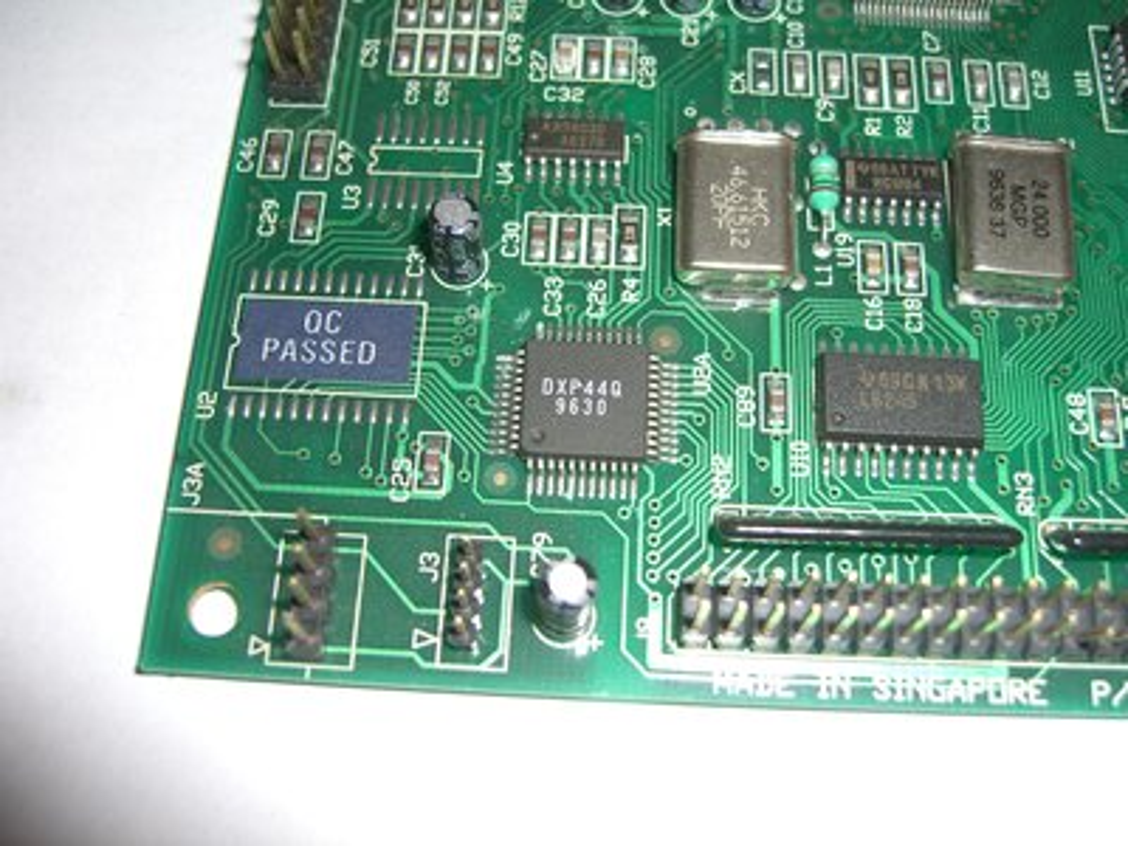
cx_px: 564
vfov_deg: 37.7
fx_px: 1238
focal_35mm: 38
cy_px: 423
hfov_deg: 49.0
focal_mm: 7.9
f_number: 2.8
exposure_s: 1/60
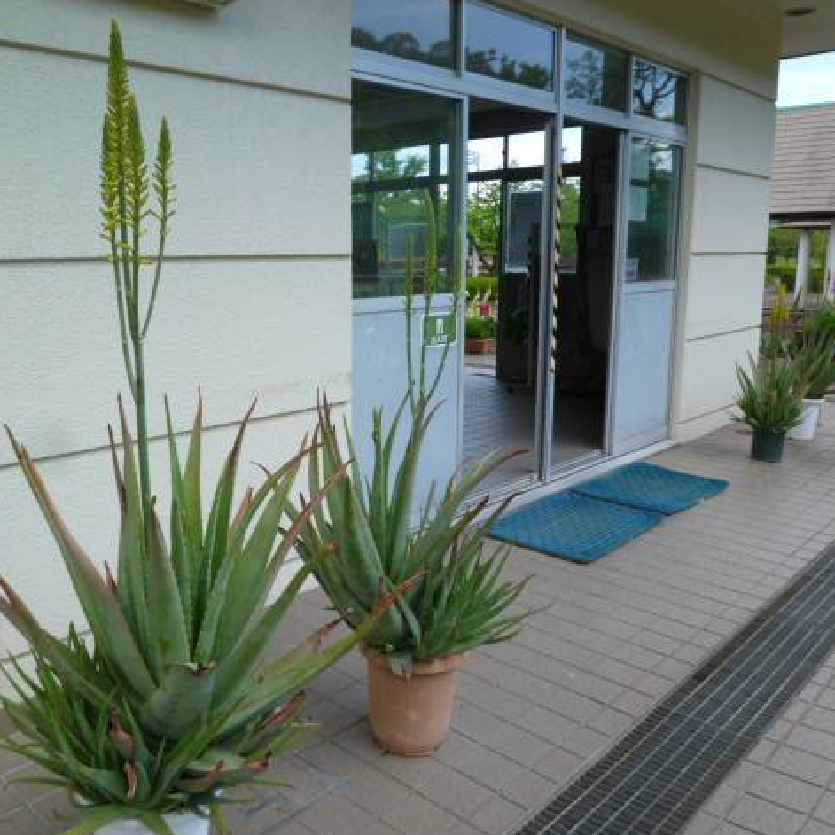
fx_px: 819
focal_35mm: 30
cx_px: 293
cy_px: 418
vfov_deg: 54.0
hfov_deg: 53.2
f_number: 4
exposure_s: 1/200
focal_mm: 4.5
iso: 80
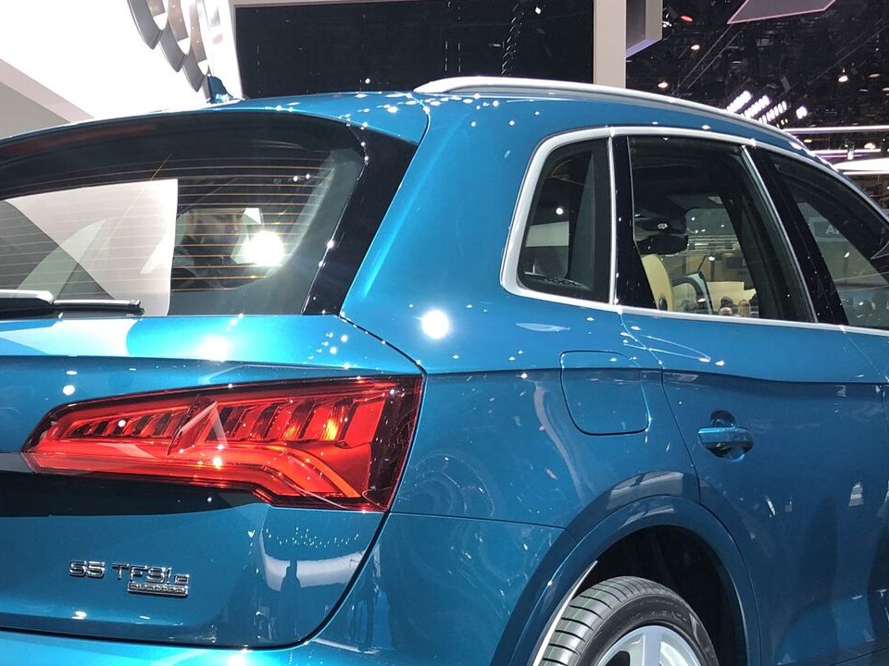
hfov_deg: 34.1
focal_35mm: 56
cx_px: 316
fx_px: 1438
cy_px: 572
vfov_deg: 25.5
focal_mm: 3.99
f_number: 1.8
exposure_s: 1/31
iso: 40
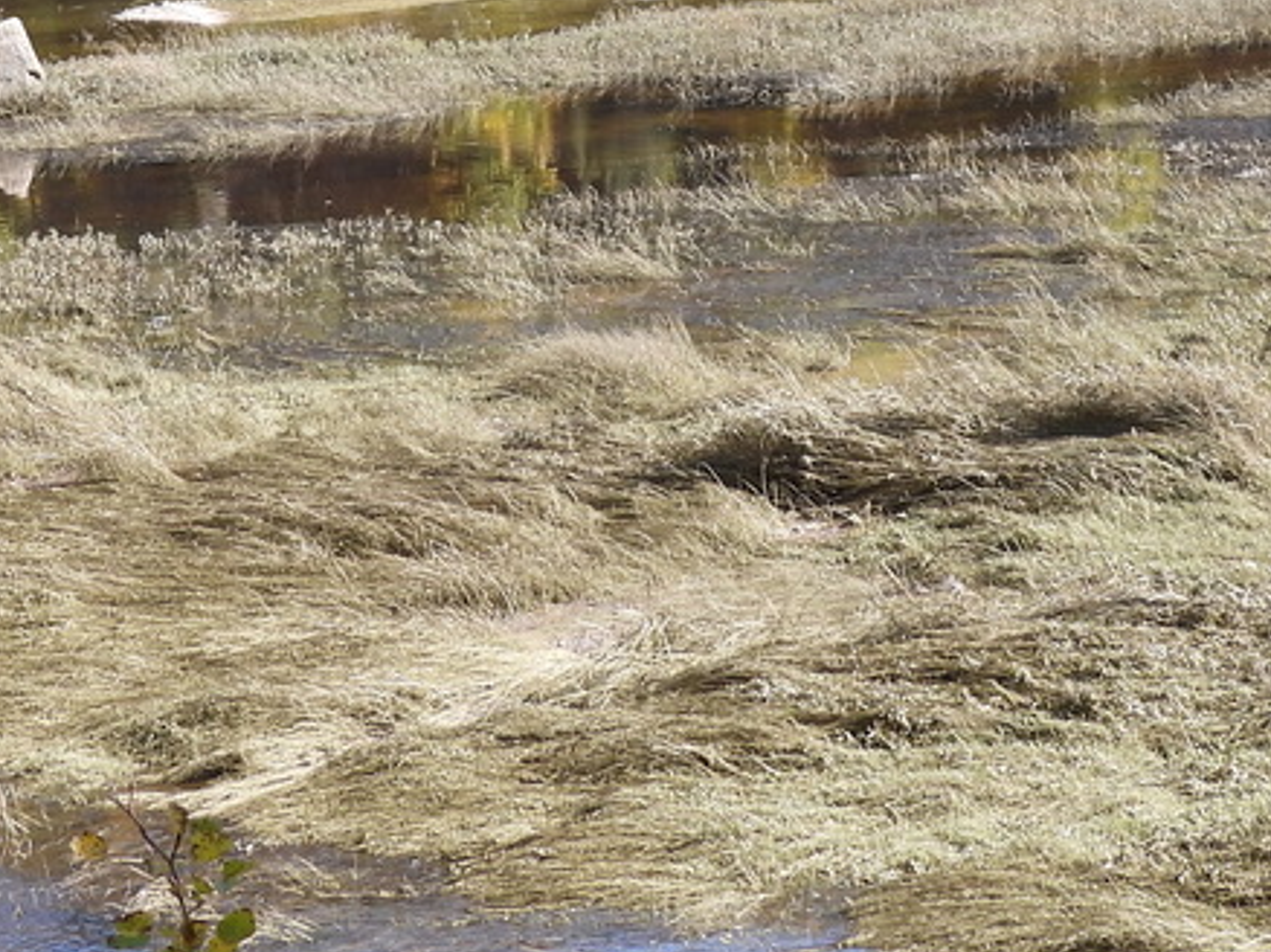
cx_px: 488
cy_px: -331
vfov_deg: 12.2
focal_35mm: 117
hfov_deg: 16.8
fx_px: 4294
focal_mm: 7.1
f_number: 3.2
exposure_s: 1/320
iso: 100
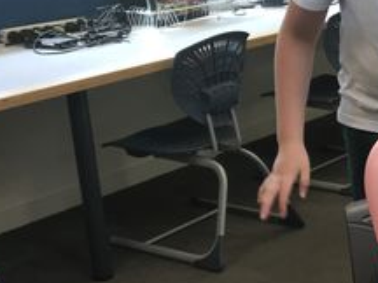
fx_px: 906
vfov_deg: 17.8
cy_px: 128
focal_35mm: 83
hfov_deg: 21.1
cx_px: 509
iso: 32
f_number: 1.8
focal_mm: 3.99
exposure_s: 1/50
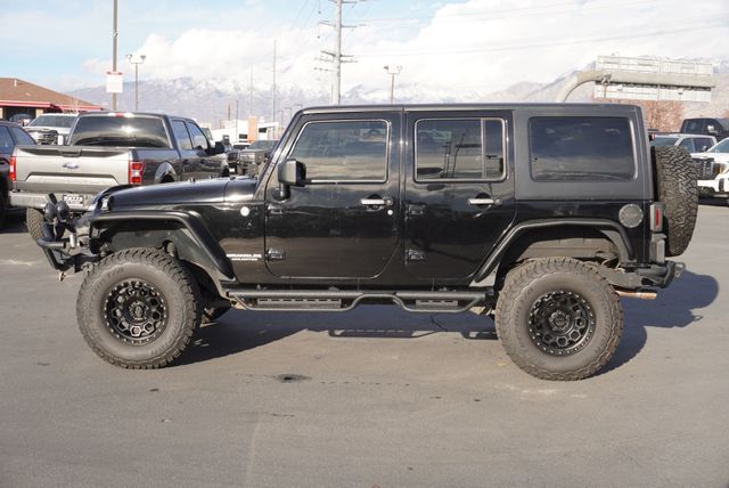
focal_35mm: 44
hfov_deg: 44.9
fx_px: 882
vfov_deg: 30.9
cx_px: 364
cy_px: 244
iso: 100
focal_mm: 29
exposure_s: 1/160
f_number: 8
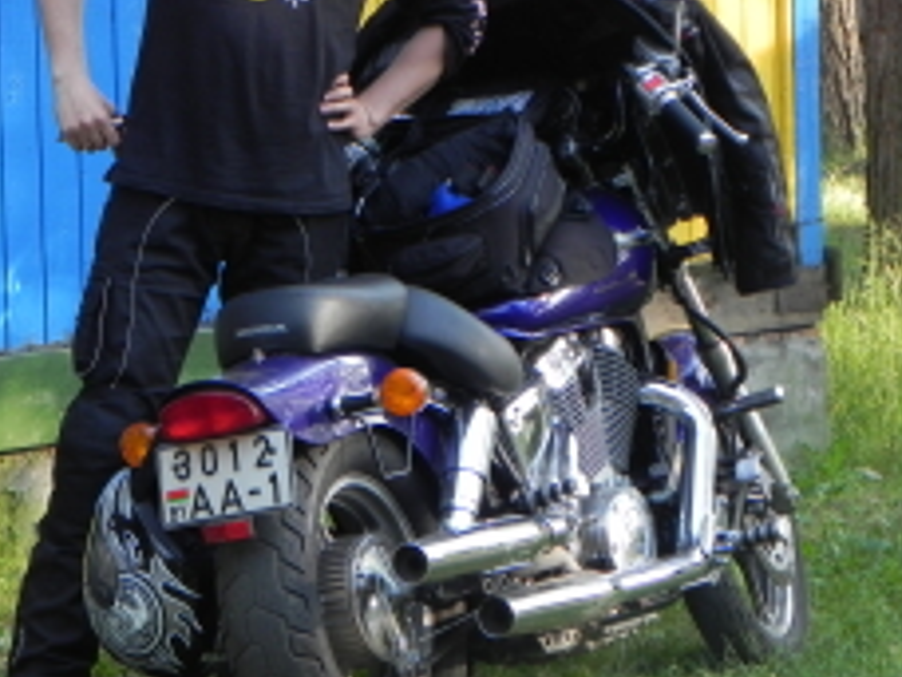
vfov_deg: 8.1
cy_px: 162
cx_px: 138
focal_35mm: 184
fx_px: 4795
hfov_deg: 10.7
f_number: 4
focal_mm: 18.8
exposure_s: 1/62
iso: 160
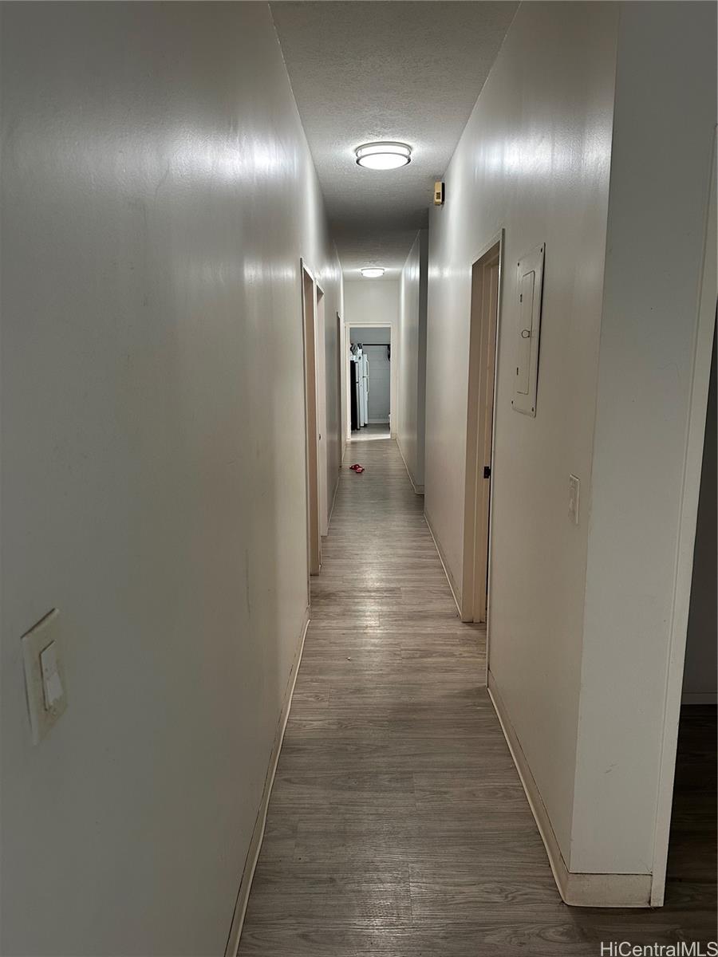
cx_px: 359
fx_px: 664
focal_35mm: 24
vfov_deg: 71.6
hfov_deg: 56.8
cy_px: 478
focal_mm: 6.86
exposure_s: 1/120
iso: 200
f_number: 1.78
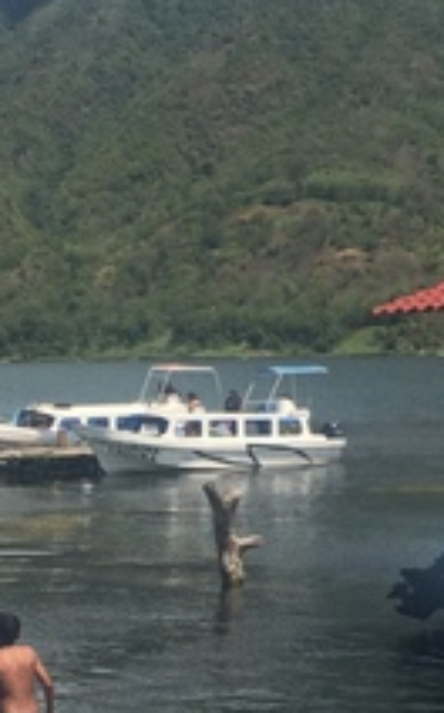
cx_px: 178
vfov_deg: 23.4
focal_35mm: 87
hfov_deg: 15.0
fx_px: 1689
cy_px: 599
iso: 32
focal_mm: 4.15
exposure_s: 1/1647
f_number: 2.2
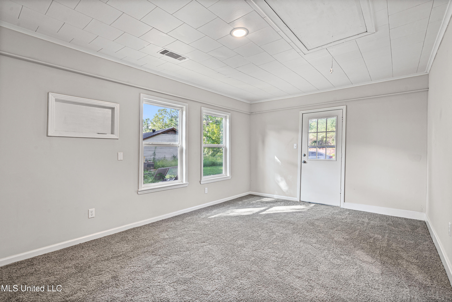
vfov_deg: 73.7
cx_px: 226
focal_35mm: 16
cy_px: 151
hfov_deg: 96.7
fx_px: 201
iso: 800
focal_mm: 16
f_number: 9.5
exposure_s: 1/4
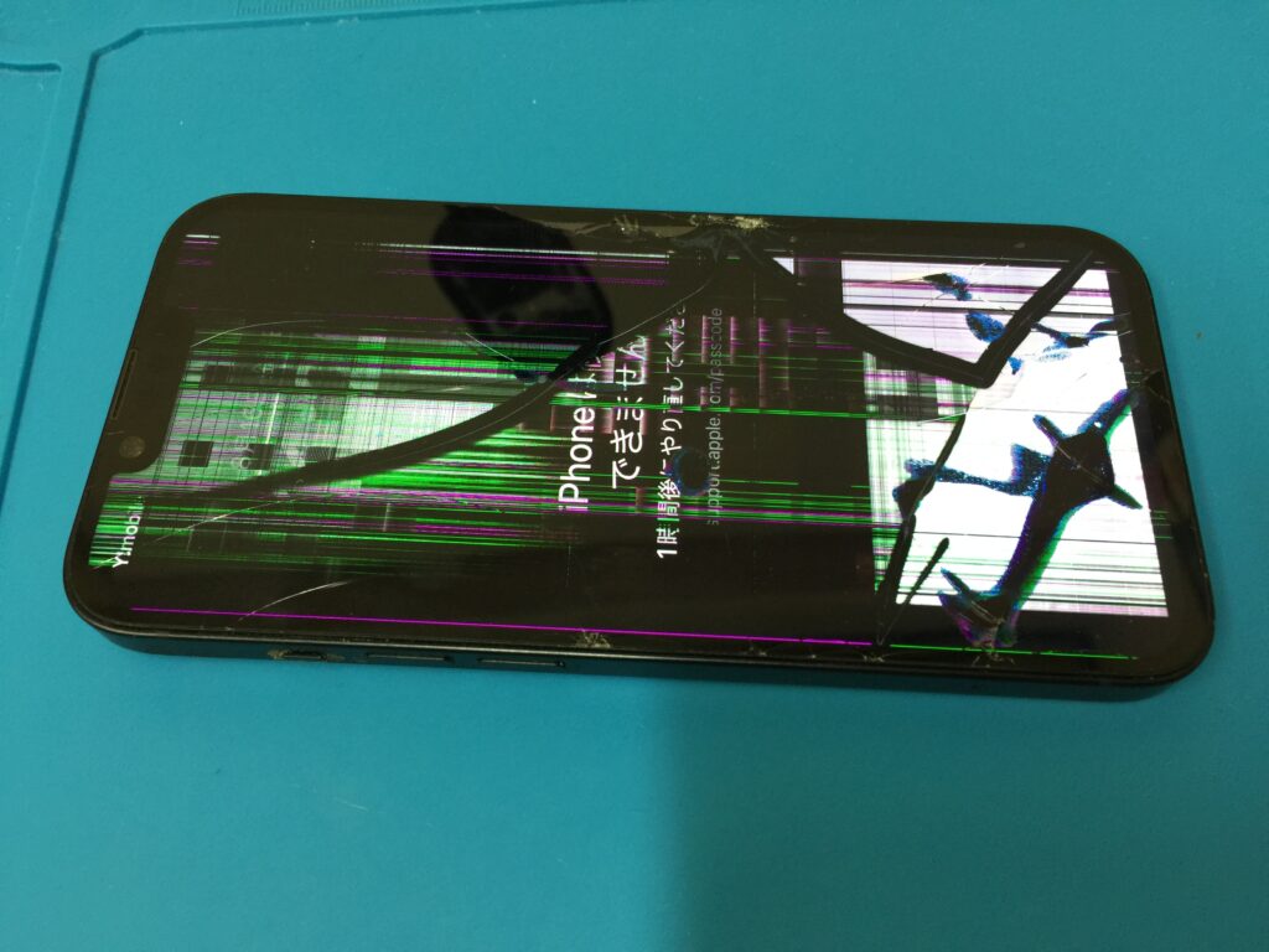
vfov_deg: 48.2
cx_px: 634
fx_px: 1063
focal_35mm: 29
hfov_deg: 61.7
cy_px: 476
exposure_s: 1/33
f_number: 2.2
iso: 80
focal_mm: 4.15
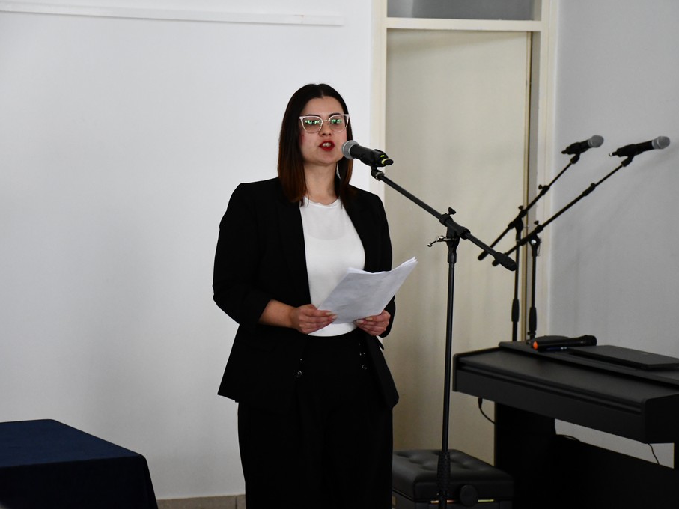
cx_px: 359
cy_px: 254
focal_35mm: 114
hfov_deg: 17.3
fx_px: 2236
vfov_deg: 13.0
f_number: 5
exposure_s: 1/160
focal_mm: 70
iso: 3200
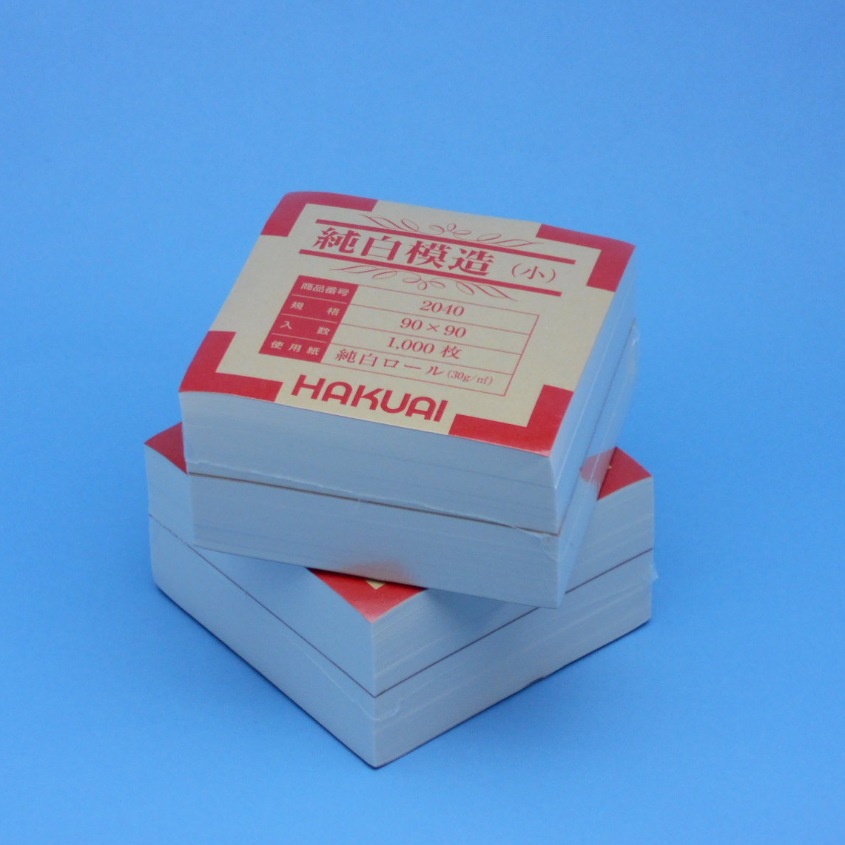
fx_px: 4446
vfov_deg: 10.9
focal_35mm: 161
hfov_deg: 10.9
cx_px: 396
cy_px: 422
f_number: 6.5
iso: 250
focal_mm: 23
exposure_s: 1/60
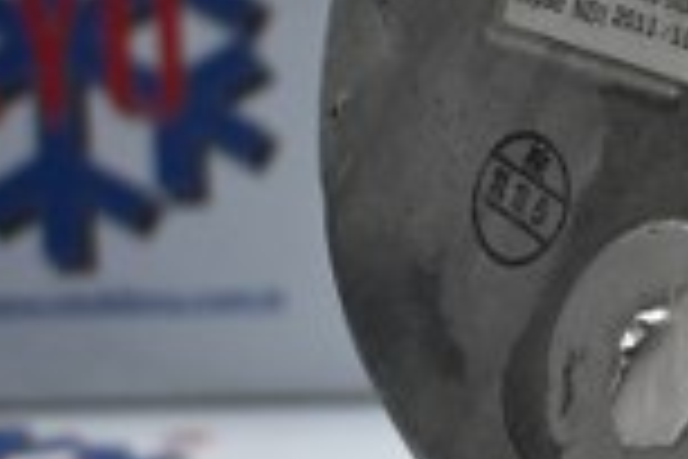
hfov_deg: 9.3
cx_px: 1318
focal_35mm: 208
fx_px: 3973
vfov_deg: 6.6
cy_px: -34
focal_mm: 26.5
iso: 900
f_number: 4.5
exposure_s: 1/125
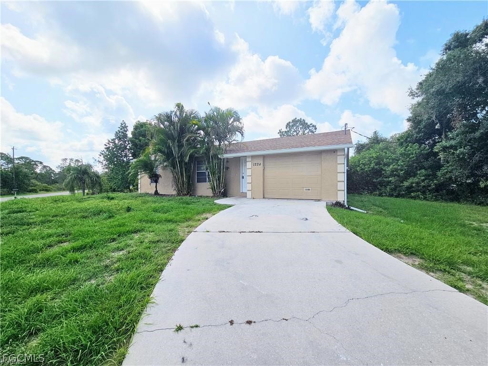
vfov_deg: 89.9
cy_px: 183
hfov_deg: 106.2
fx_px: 183
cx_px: 244
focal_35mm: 13
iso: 50
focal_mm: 2.2
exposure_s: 1/3598
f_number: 2.2
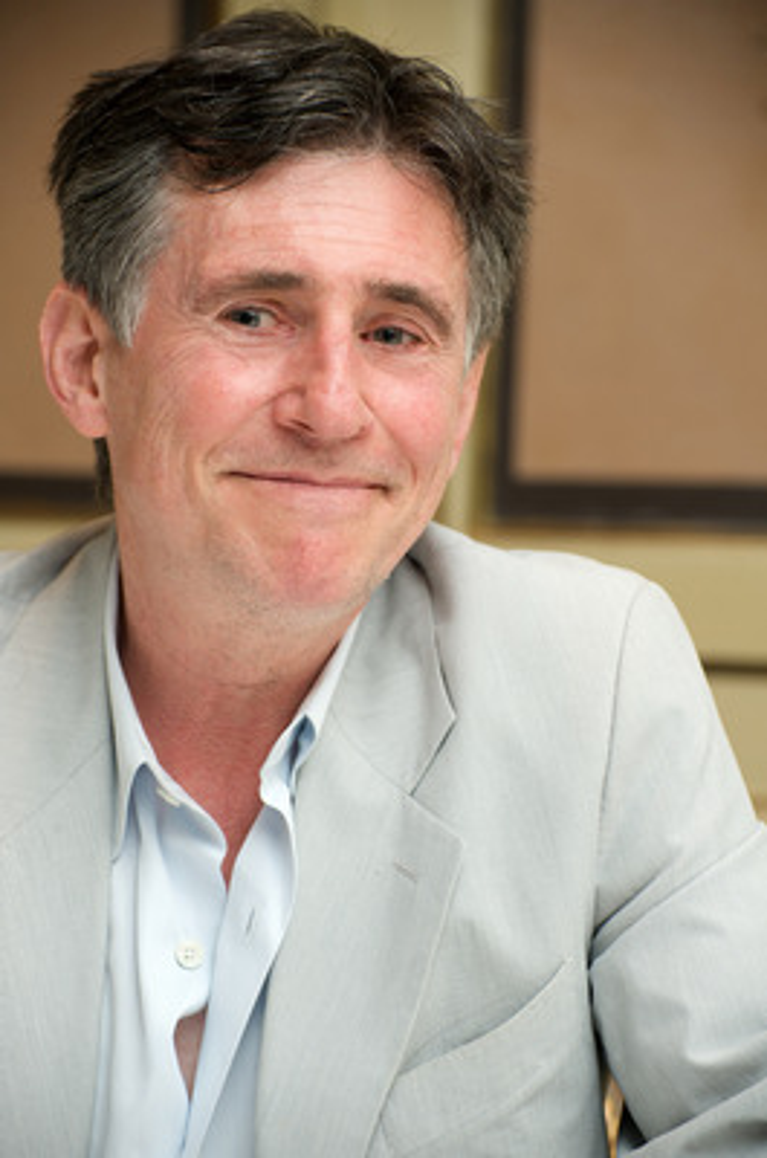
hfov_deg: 11.8
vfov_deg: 17.7
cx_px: 384
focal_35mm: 116
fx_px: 3723
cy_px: 579
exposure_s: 1/60
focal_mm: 116
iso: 400
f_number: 7.1
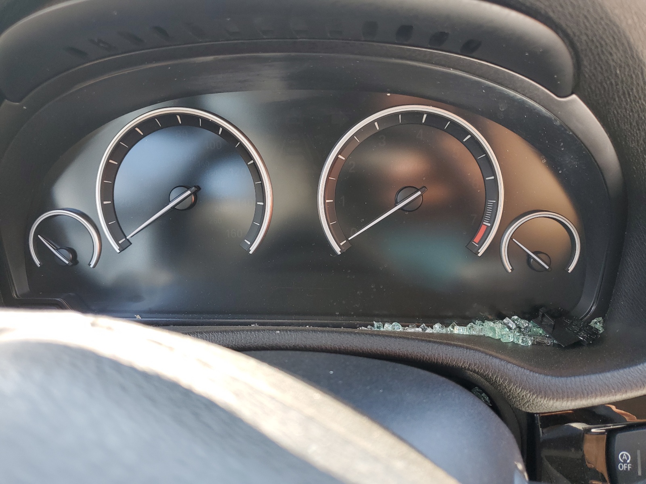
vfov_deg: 53.1
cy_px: 242
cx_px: 323
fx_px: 485
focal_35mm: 26
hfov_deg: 67.3
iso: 50
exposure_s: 1/145
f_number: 1.5
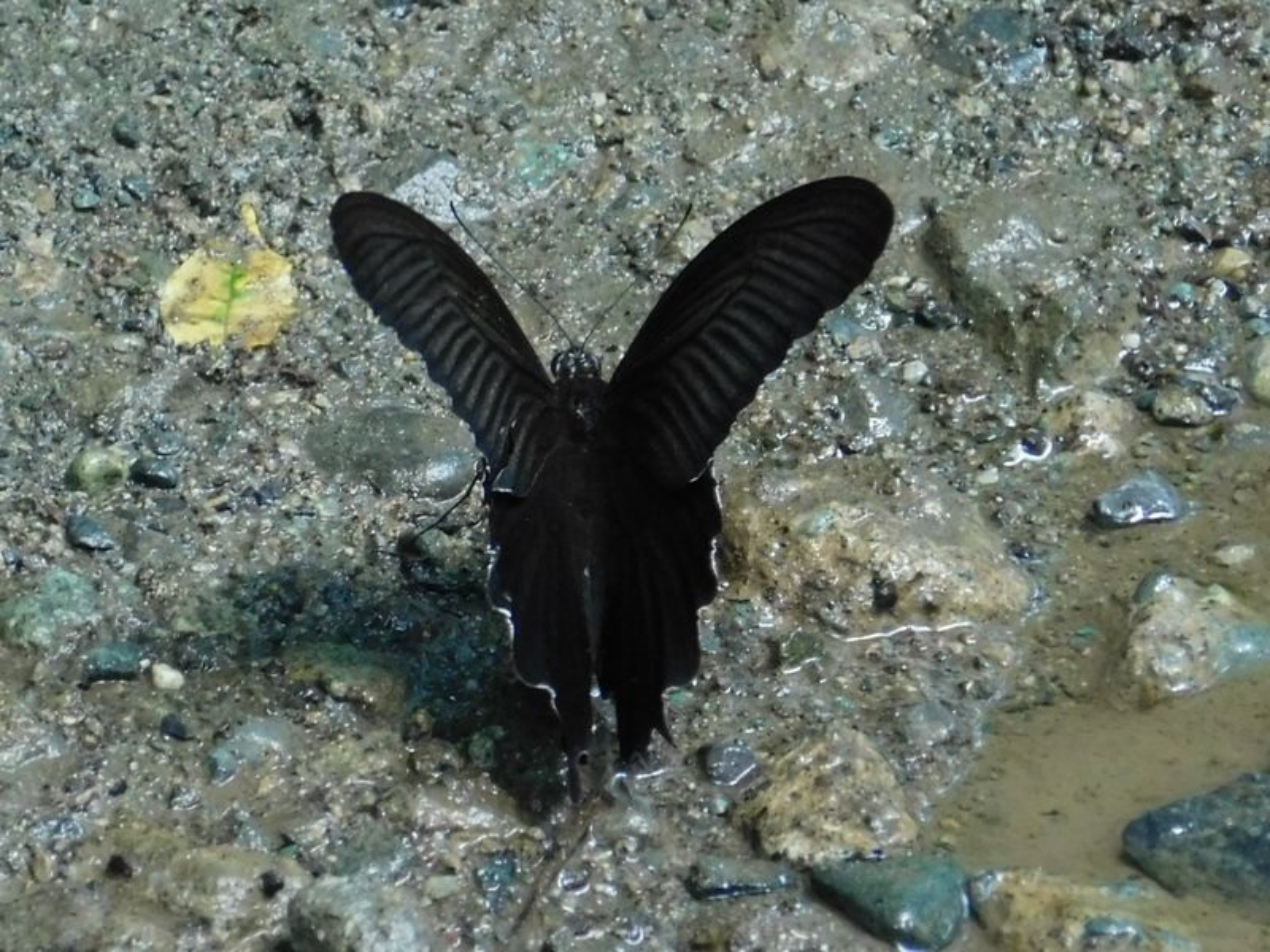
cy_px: 476
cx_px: 635
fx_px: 14455
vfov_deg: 3.8
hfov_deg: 5.0
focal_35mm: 394
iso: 800
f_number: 5.9
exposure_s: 1/10
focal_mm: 70
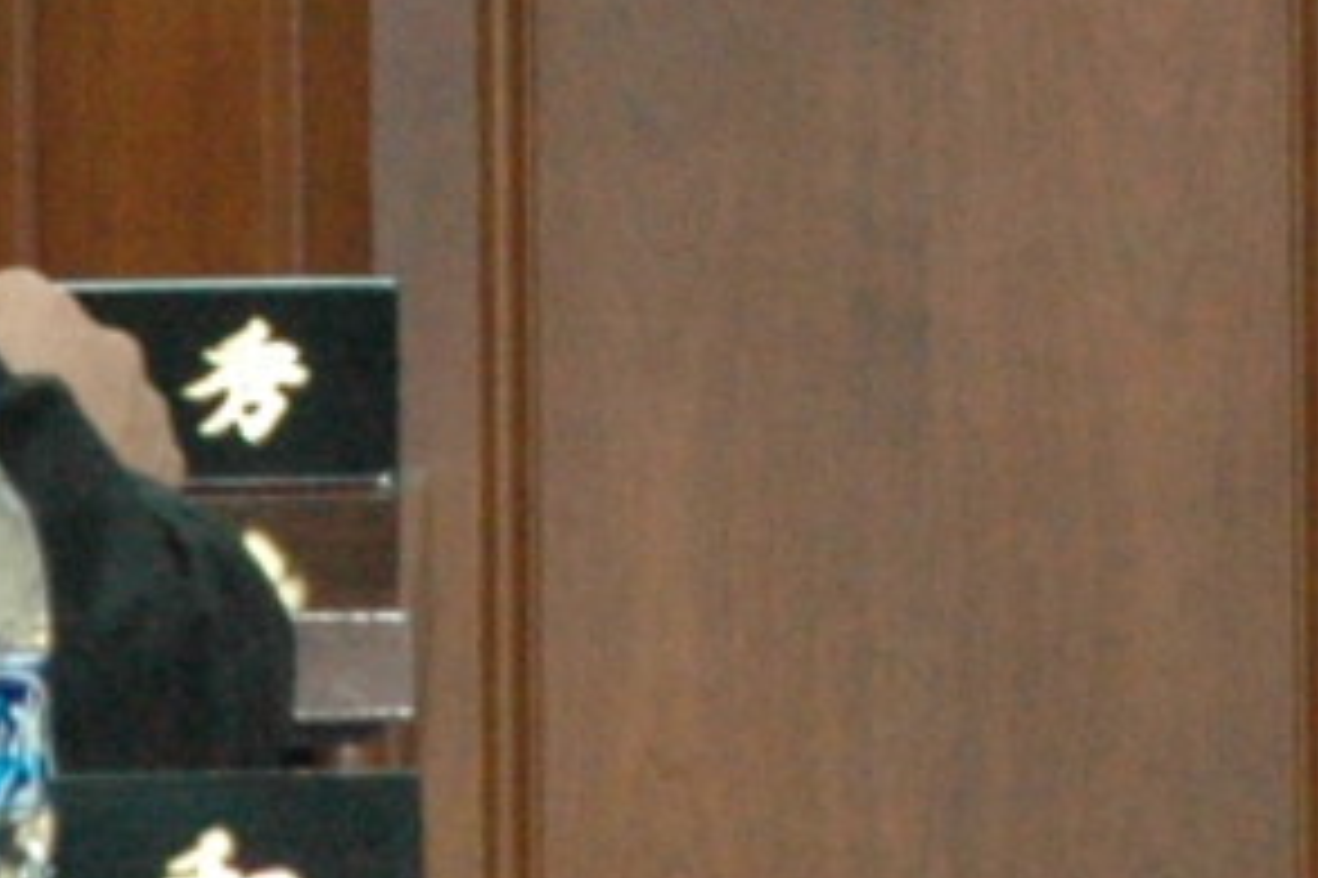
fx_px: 35631
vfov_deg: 1.4
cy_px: -1283
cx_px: 729
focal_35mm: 974
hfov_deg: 2.1
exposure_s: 1/60
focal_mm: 85
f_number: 4.5
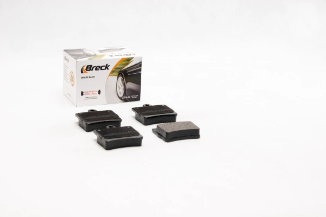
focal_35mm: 82
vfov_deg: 16.6
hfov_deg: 24.6
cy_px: 108
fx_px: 747
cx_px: 163
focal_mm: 55
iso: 100
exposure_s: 1/200
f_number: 11
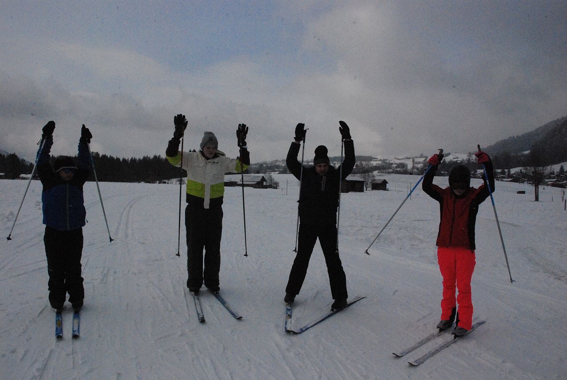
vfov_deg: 43.7
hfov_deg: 61.9
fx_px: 473
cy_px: 190
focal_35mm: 30
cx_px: 284
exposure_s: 1/1600
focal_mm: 20
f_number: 20
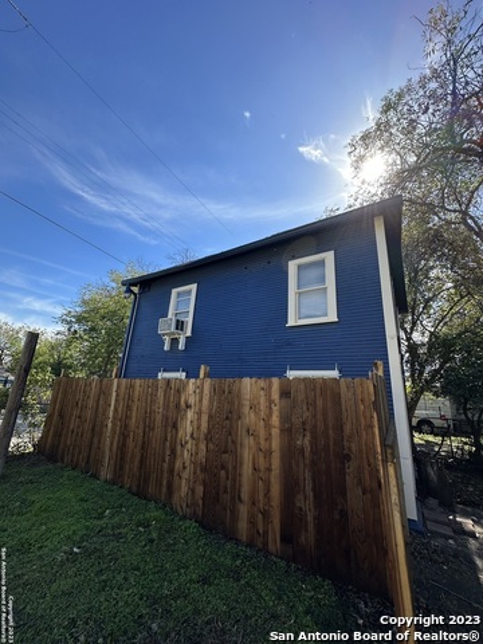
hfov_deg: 85.7
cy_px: 322
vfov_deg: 102.1
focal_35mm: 14
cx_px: 242
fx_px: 260
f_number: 2.2
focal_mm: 2.22
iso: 40
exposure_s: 1/1159
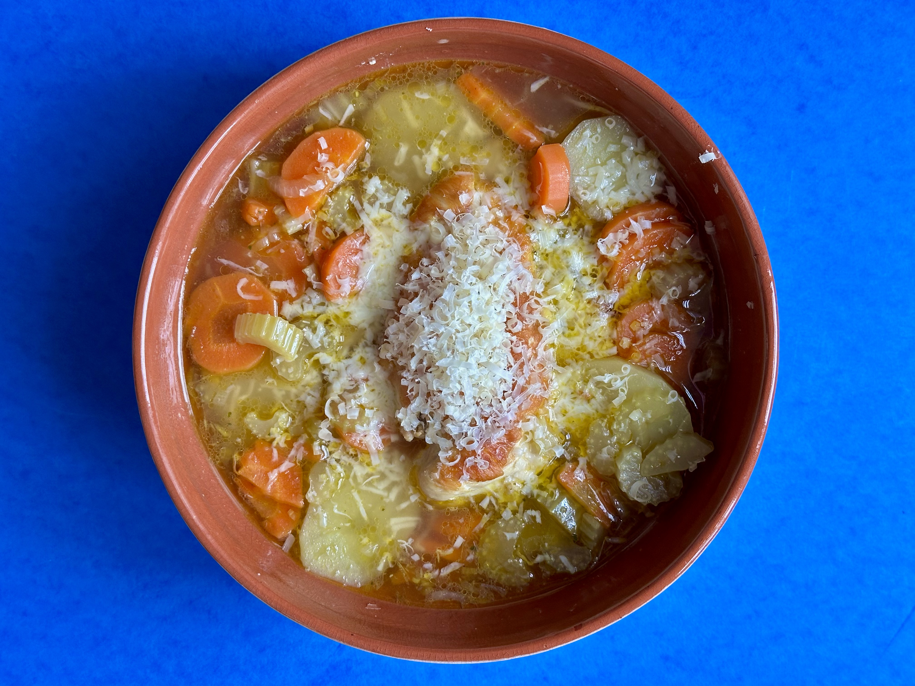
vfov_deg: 30.3
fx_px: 1269
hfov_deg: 39.7
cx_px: 458
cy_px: 343
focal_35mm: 48
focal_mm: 6.86
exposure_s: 1/67
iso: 80
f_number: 1.78
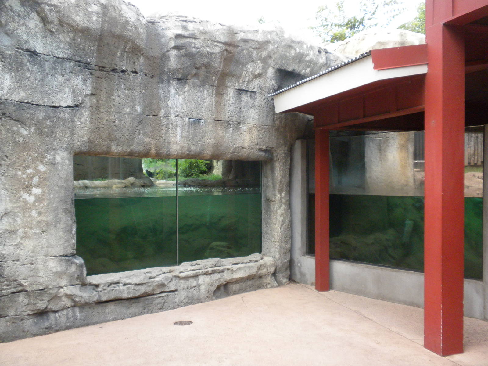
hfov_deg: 50.1
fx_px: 522
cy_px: 183
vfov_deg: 38.7
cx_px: 244
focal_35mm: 37
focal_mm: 6.6
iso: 250
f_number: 3.5
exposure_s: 1/554
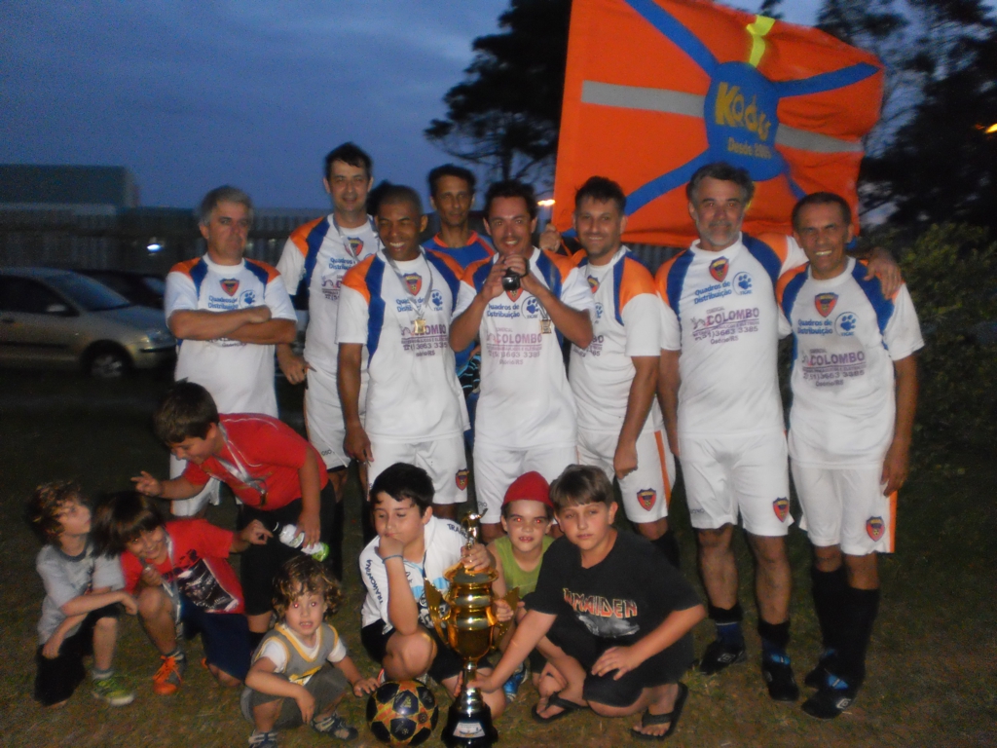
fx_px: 1037
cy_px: 374
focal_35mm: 36
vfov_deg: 39.7
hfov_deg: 51.4
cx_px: 498
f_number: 3.1
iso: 500
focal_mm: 6.3
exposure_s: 1/30
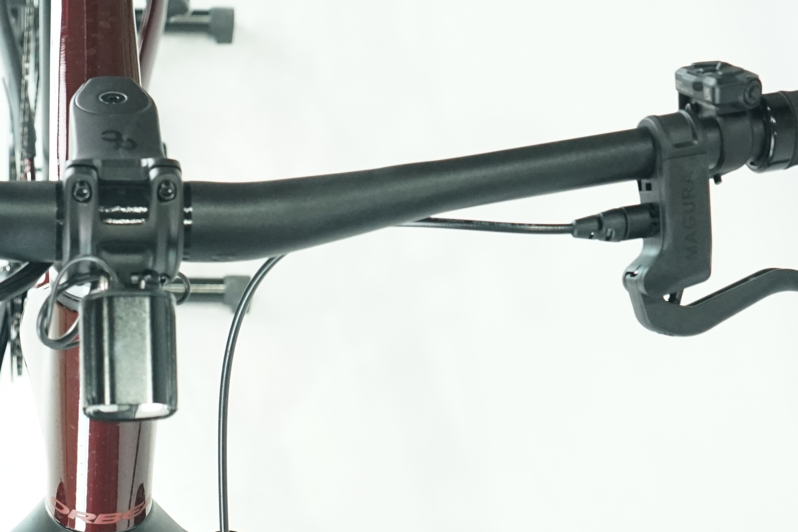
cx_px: 93
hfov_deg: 25.3
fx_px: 1729
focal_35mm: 78
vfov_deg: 16.8
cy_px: 631
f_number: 5
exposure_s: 1/200
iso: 3200
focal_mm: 31
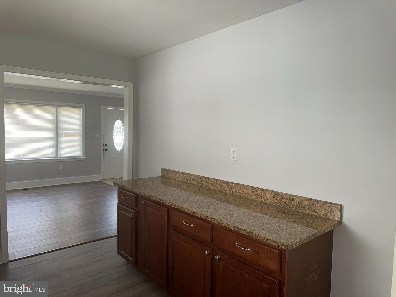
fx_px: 275
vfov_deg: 56.8
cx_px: 198
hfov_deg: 71.6
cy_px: 148
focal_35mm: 24
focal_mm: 6.76
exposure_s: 1/120
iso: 80
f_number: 1.78
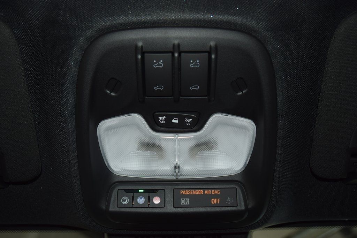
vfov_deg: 35.5
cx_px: 178
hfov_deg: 51.3
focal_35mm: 38
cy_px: 119
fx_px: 372
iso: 250
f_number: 3.8
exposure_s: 1/40
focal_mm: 25
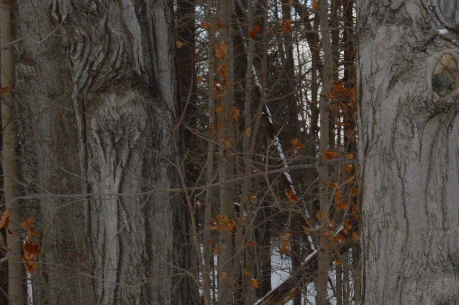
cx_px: 651
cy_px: 292
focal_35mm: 114
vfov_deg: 11.9
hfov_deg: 16.6
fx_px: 1452
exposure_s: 1/250
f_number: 10
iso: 400
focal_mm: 22
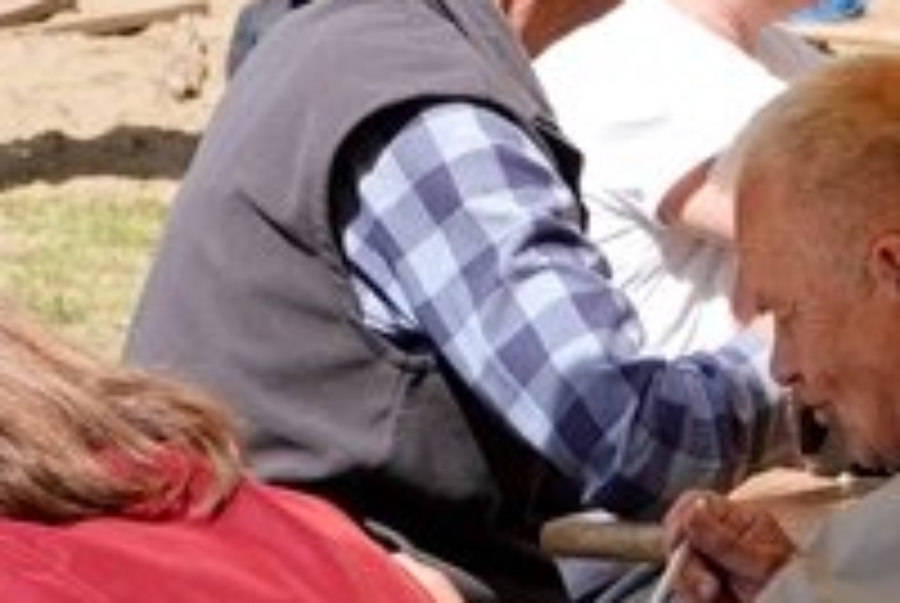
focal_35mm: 608
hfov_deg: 3.4
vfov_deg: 2.3
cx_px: 256
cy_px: -38
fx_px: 15222
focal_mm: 43.48
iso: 100
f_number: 4
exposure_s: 1/500
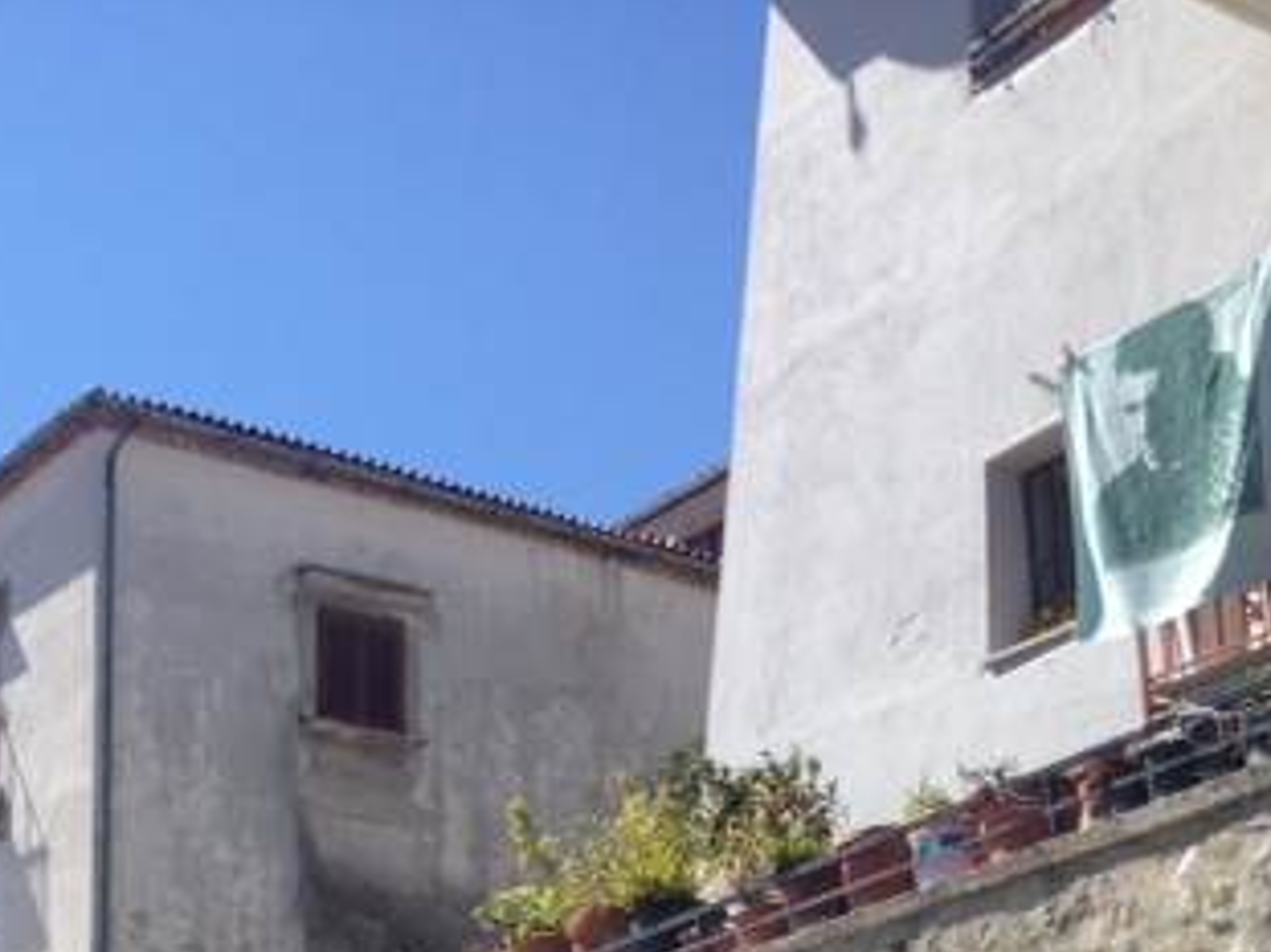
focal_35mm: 72
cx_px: 69
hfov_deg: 26.0
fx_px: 2643
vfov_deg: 19.8
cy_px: 972
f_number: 2.4
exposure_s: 1/1416
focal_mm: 4.28
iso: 50
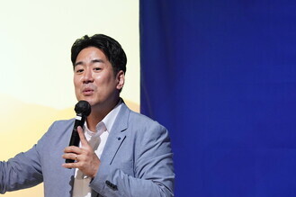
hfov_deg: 5.6
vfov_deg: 3.8
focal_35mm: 365
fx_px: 2999
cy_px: 144
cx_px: 32
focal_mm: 200
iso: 4000
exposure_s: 1/320
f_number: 2.8
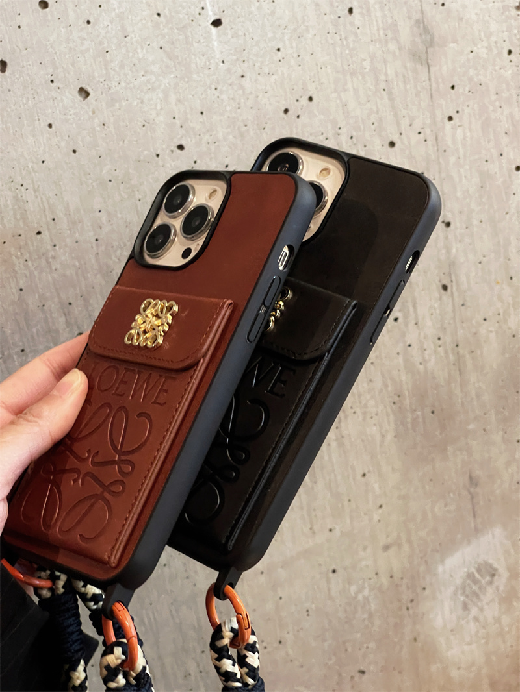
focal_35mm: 64
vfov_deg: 30.3
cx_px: 260
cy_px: 346
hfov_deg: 22.9
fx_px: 1281
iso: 800
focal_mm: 7.5
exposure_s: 1/25
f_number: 2.2
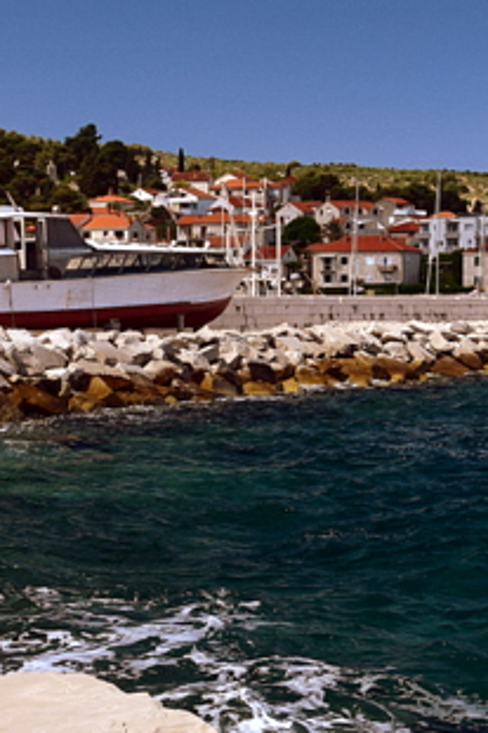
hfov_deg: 16.1
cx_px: 238
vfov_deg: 23.9
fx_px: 1730
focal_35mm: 85
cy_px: 368
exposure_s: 1/250
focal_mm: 22
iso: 400
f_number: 10
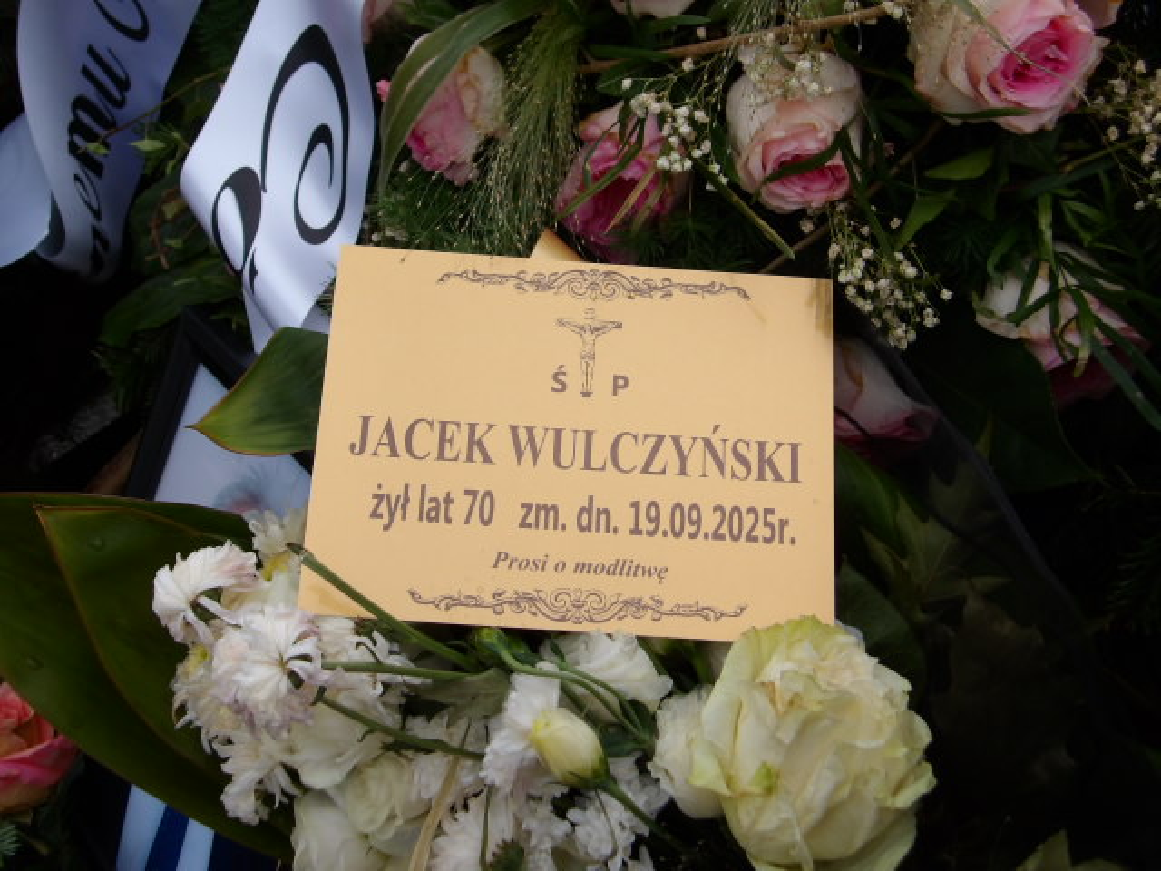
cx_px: 580
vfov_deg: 34.3
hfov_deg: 44.8
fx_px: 1409
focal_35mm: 42
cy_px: 436
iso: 100
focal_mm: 7.6
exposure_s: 1/664
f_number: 3.7
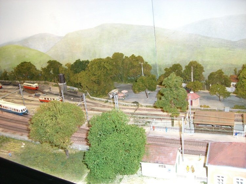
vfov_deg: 37.7
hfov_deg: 49.0
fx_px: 270
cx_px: 123
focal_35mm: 38
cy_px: 92
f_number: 2.7
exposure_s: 1/60
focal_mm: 6.2
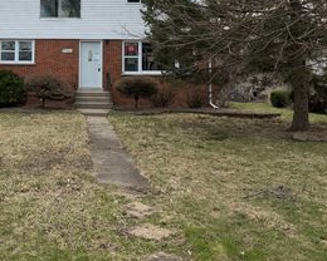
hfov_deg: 39.5
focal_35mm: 45
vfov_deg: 32.6
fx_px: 436
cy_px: 57
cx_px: 63
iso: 100
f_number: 1.78
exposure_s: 1/1032
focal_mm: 6.76
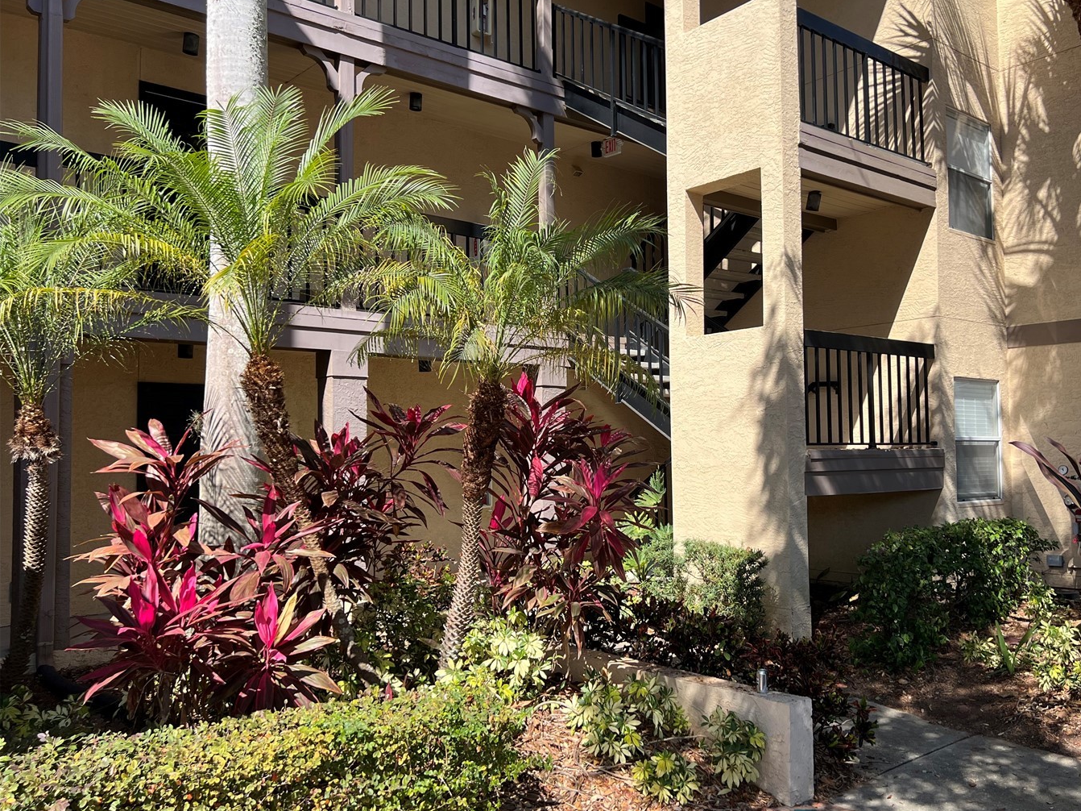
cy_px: 402
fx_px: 968
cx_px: 644
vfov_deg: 45.4
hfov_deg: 57.9
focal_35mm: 31
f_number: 1.5
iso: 50
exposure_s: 1/2123
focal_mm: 5.7
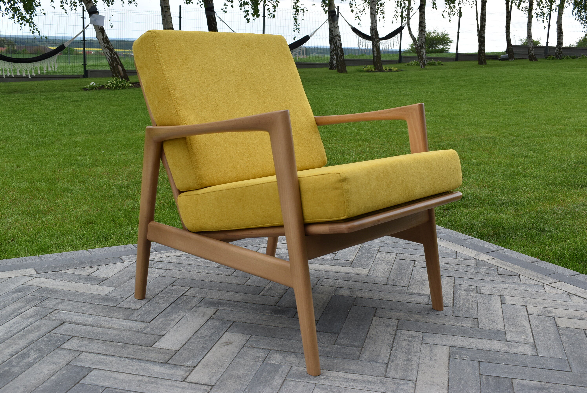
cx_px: 294
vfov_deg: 33.1
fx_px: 661
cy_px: 196
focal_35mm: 40
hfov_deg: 47.9
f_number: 8
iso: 320
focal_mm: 27
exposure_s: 1/250
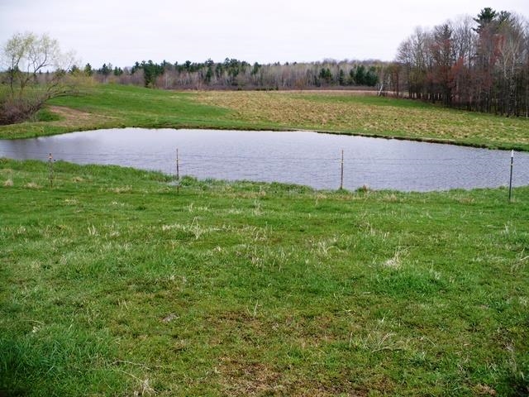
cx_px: 264
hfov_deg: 50.1
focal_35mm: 37
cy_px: 198
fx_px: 565
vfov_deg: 38.7
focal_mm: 6.1
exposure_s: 1/1000
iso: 100
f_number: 2.8
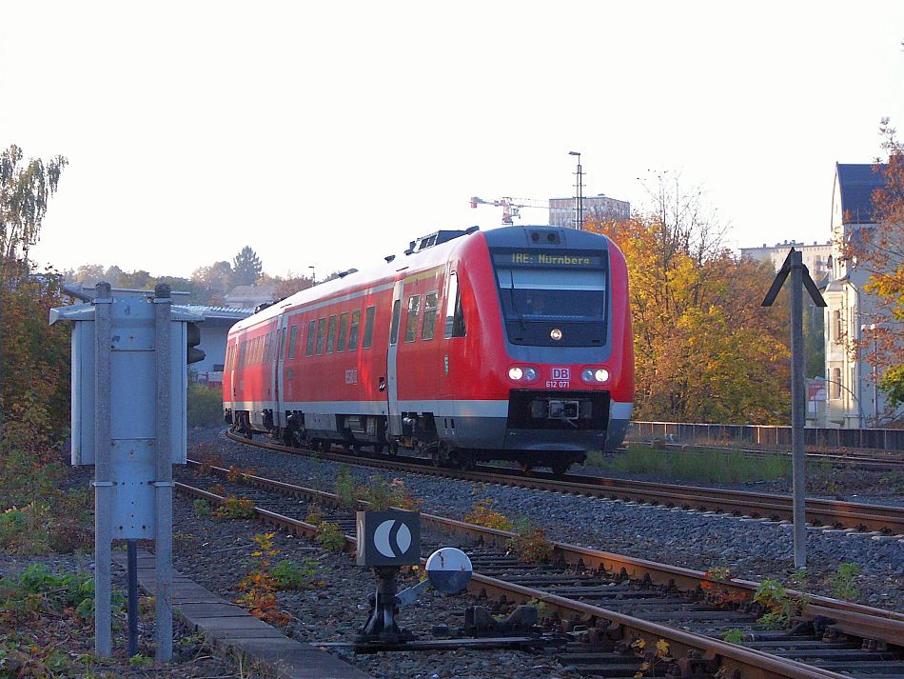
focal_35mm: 111
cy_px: 360
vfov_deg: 13.3
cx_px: 435
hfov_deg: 17.7
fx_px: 2900
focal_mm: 26.29
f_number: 4.5
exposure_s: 1/400
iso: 200
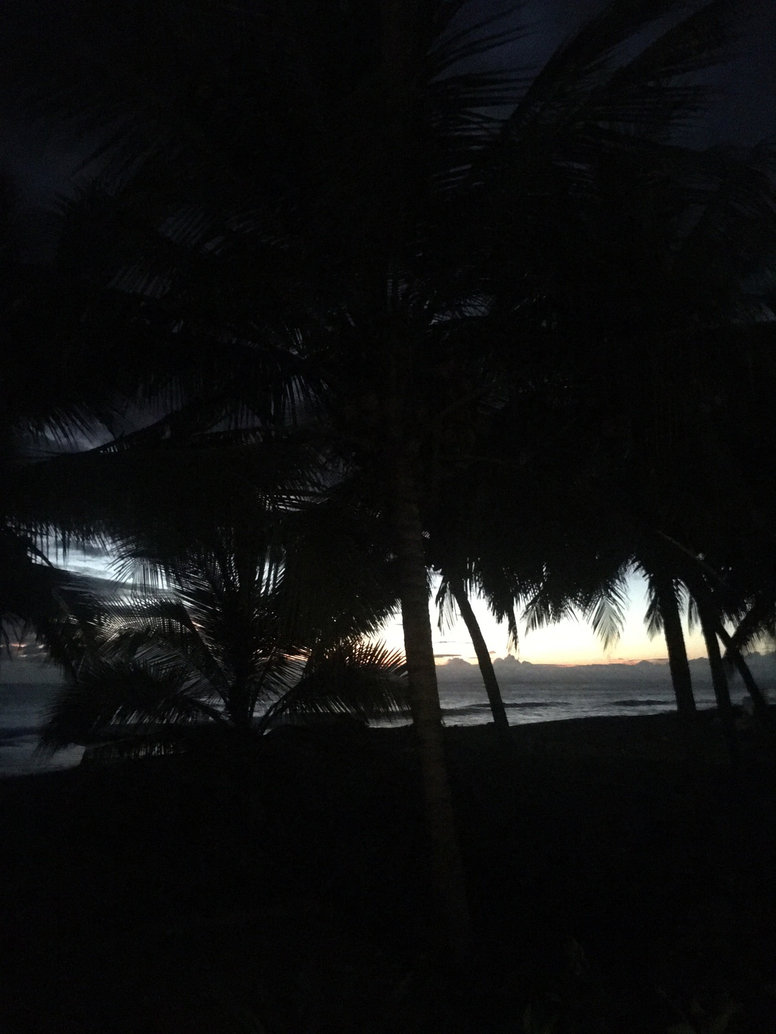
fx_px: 867
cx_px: 388
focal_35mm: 29
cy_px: 517
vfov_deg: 61.7
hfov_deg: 48.2
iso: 2000
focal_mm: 4.15
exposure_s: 1/4
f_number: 2.2
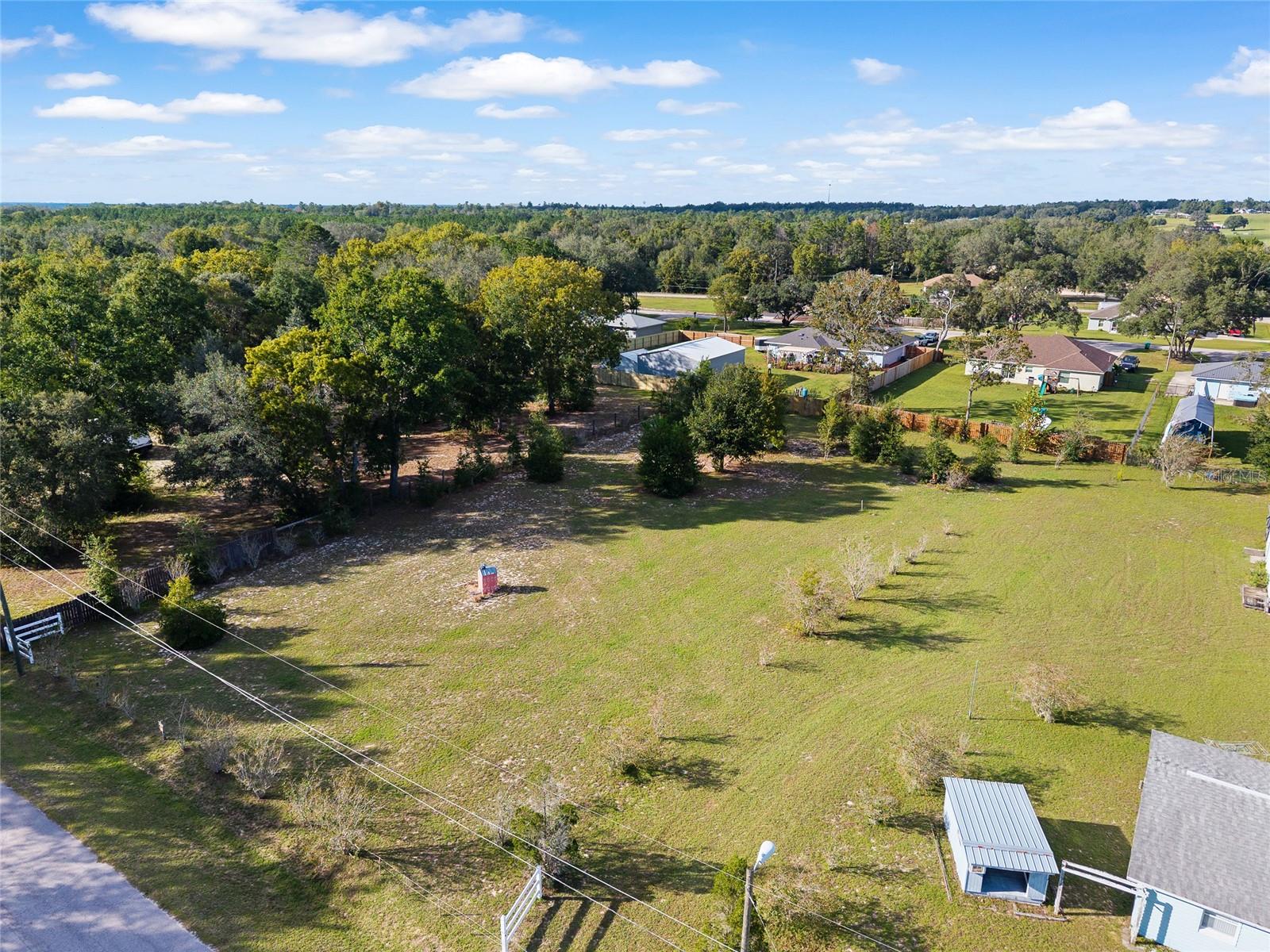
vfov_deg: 56.8
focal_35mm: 24
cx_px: 635
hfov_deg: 71.6
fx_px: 881
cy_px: 476
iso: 190
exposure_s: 1/2500
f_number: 1.8
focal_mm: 8.67
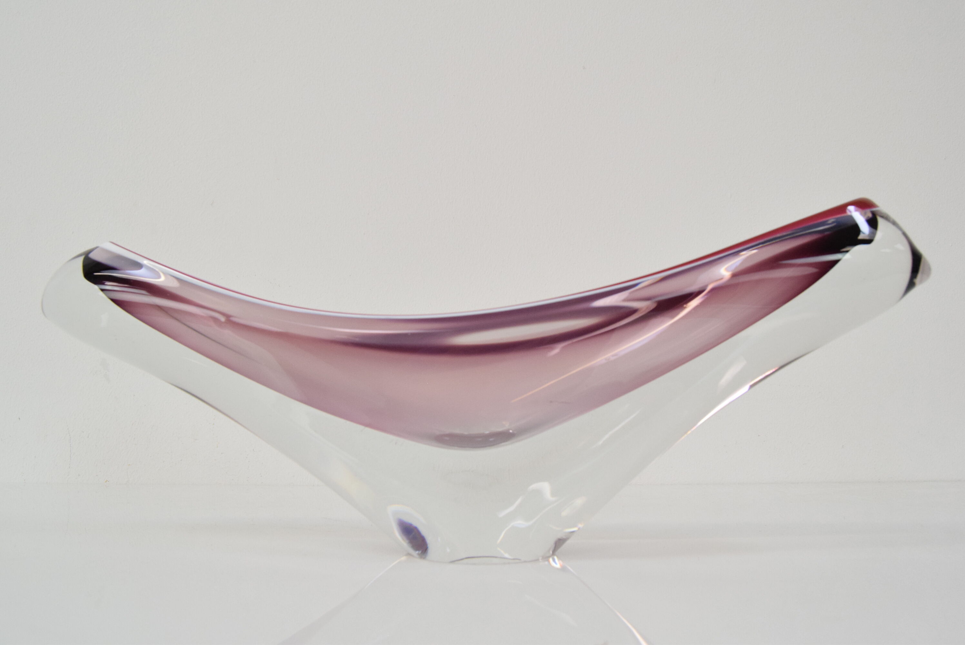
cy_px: 322
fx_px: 885
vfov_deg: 40.0
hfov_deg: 57.2
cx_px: 482
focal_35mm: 33
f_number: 8
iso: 1600
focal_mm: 22
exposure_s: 1/250
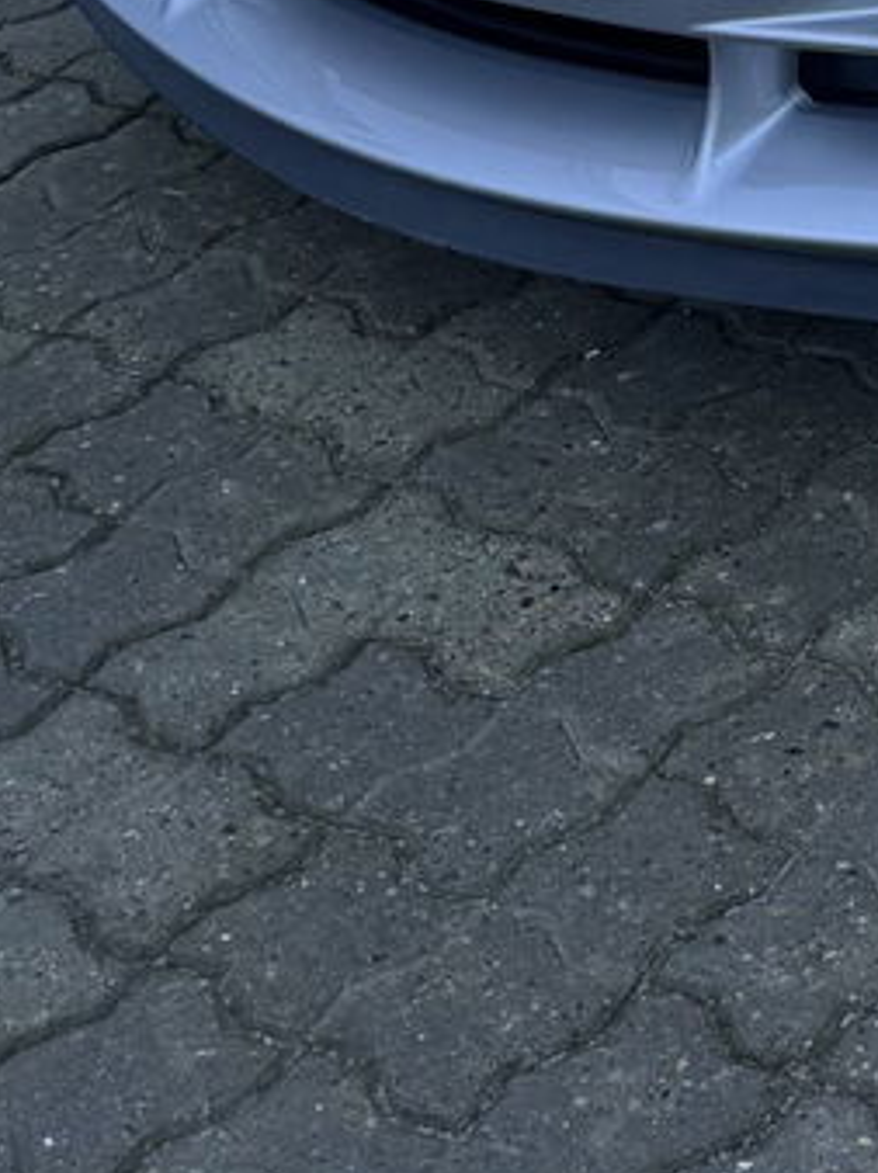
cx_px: 1534
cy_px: -602
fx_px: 3285
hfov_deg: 13.7
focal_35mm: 97
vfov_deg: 18.0
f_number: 1.78
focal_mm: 6.76
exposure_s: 1/756
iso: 80
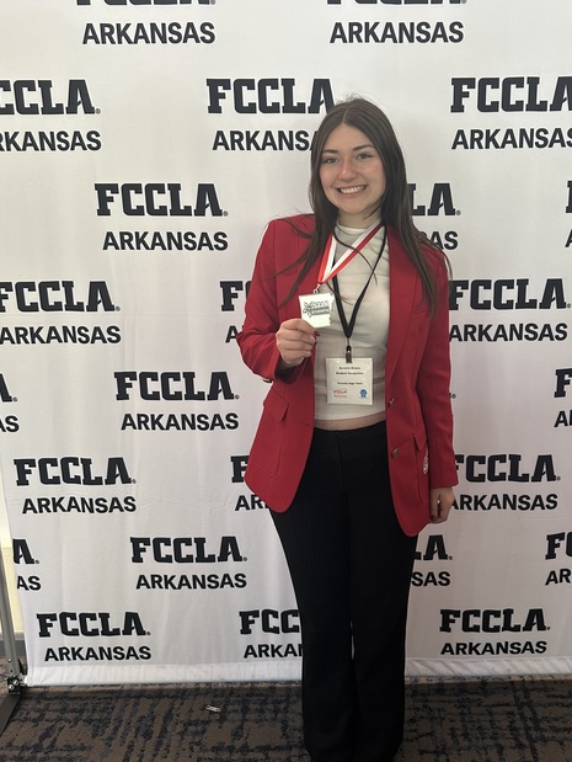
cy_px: 353
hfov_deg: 45.1
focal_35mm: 31
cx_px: 359
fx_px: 682
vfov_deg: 58.3
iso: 160
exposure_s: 1/60
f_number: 1.78
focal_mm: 6.86
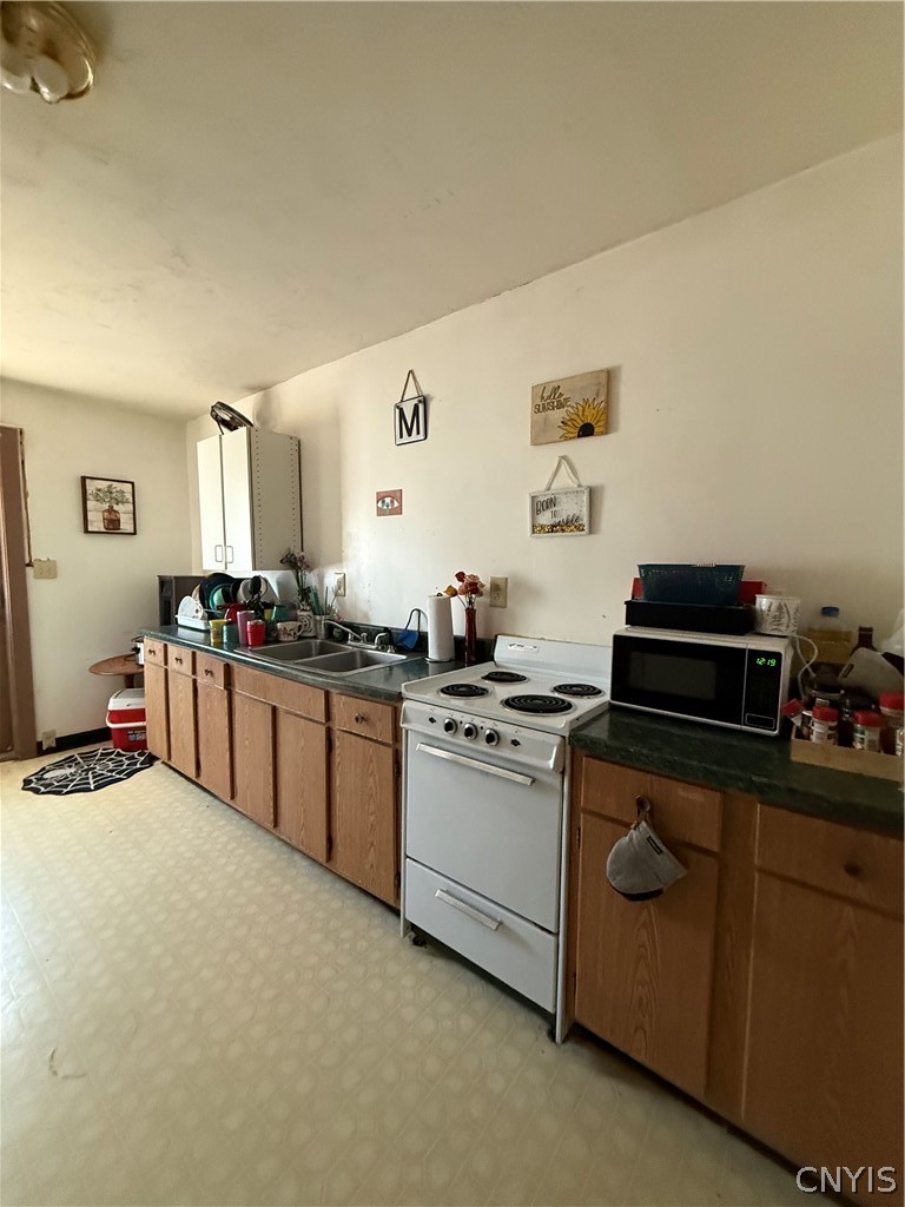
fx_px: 488
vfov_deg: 102.1
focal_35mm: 14
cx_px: 452
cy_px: 604
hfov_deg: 85.7
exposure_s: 1/60
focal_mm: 2.22
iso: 640
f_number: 2.2
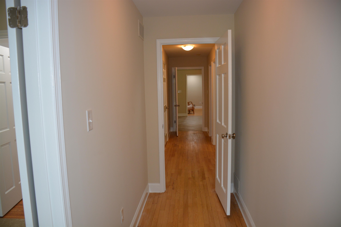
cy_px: 114
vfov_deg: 47.9
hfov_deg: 67.4
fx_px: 256
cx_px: 170
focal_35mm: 27
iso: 560
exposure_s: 1/60
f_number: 3.5
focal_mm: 18
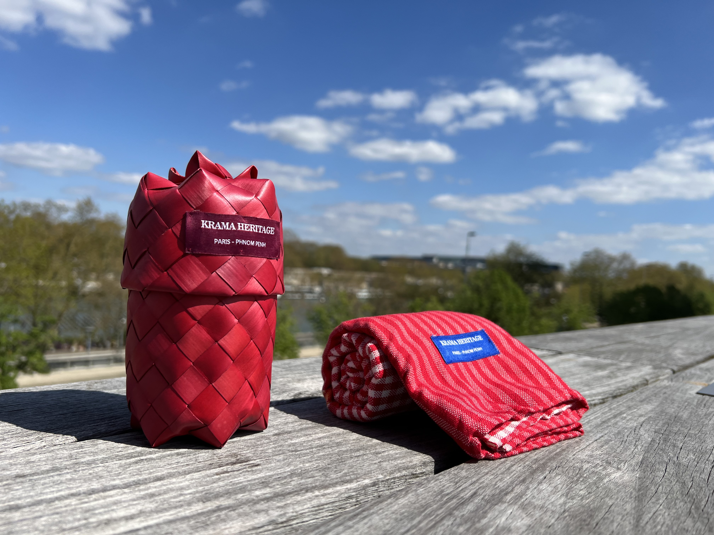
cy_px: 268
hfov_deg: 67.3
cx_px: 357
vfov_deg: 53.1
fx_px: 536
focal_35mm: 26
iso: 50
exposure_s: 1/5882
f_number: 1.5
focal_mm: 5.7
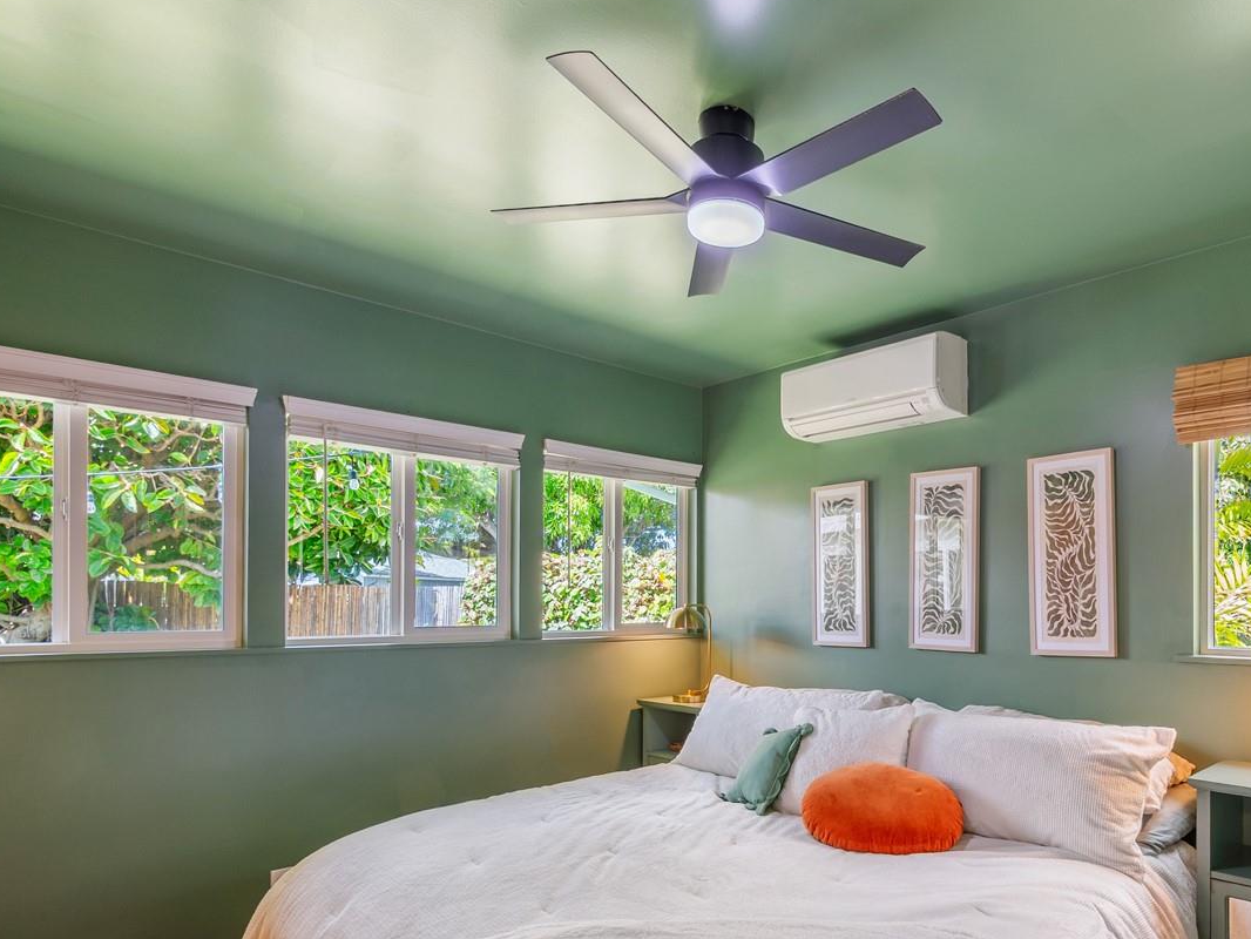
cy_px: 593
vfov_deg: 62.5
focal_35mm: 21
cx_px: 794
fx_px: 759
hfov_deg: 77.3
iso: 400
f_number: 4
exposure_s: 1/400
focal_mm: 7
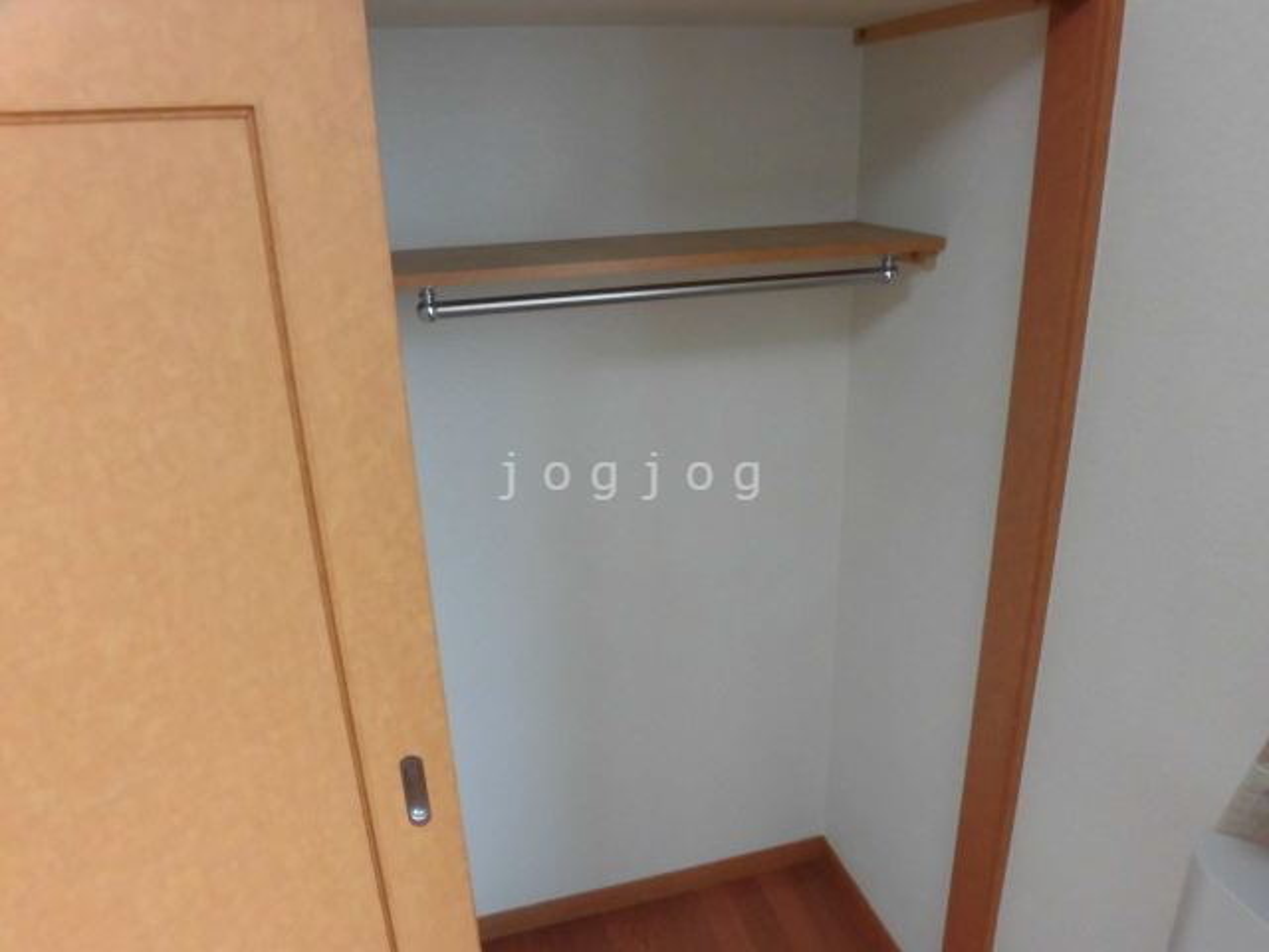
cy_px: 476
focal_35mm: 24
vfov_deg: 56.8
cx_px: 634
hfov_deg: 71.6
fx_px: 880
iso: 250
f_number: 3.1
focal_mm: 4.3
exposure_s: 1/50
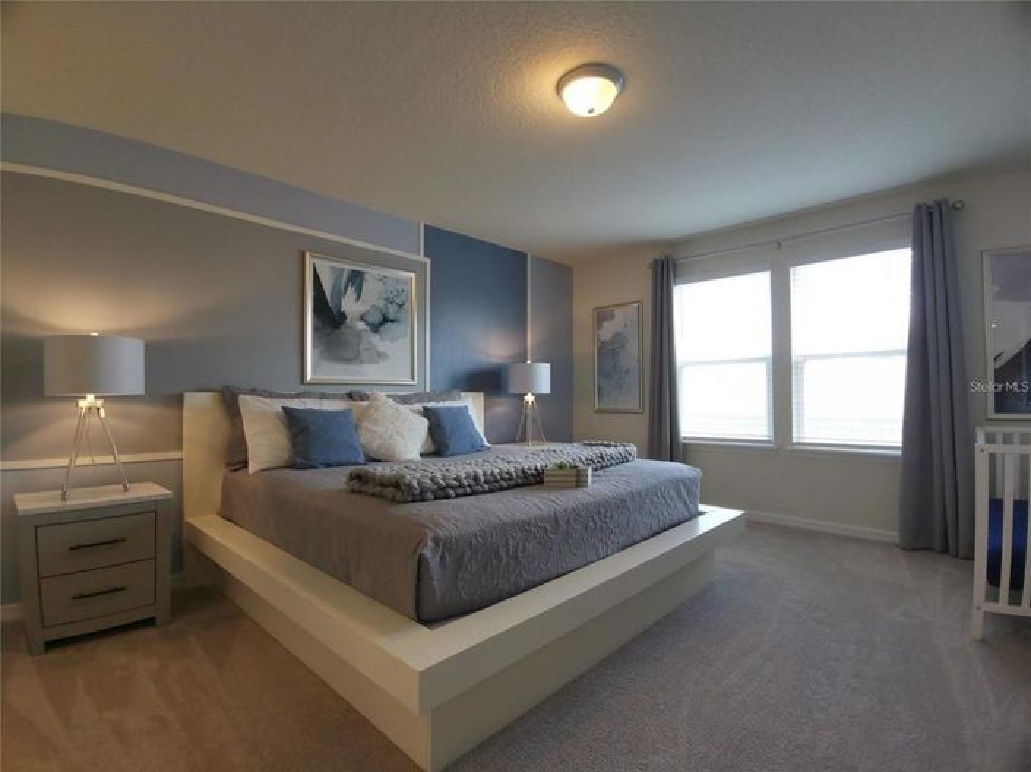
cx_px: 516
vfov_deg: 74.7
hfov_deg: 91.1
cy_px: 386
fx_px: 506
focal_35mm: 17
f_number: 2.2
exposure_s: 1/40
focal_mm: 2.26
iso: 64
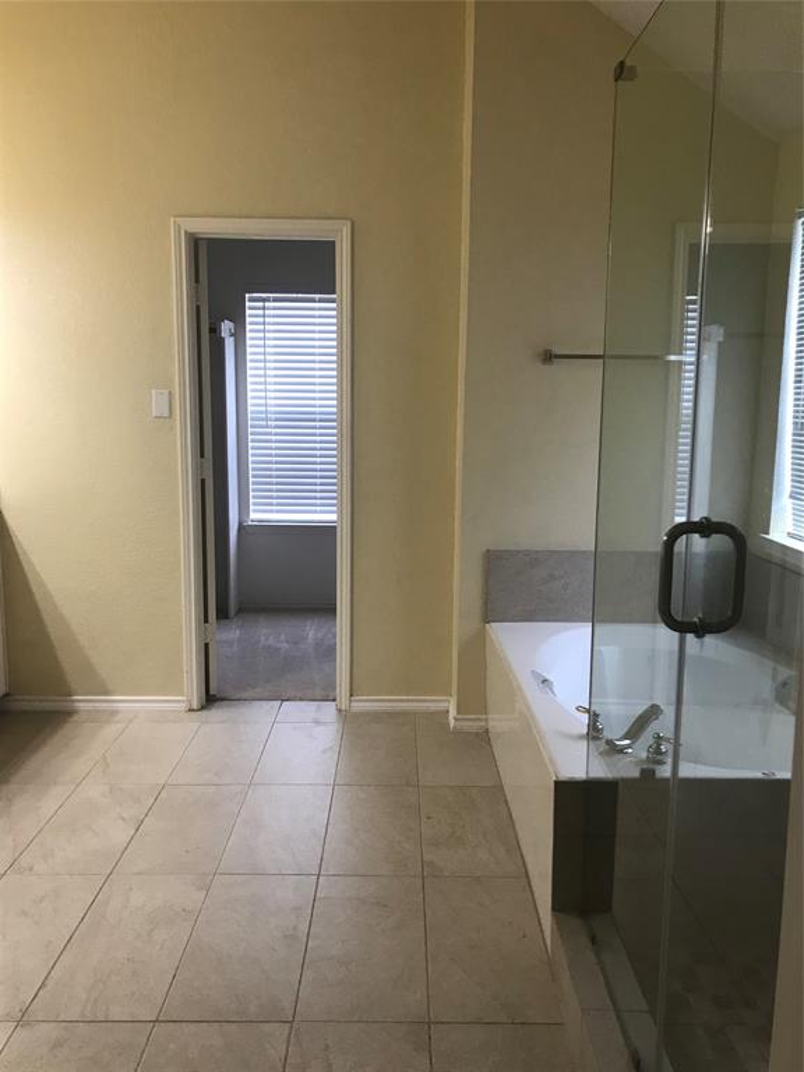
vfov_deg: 63.4
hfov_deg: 49.7
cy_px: 536
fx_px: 867
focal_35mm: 28
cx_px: 402
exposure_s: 1/30
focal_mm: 3.99
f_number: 1.8
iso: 25
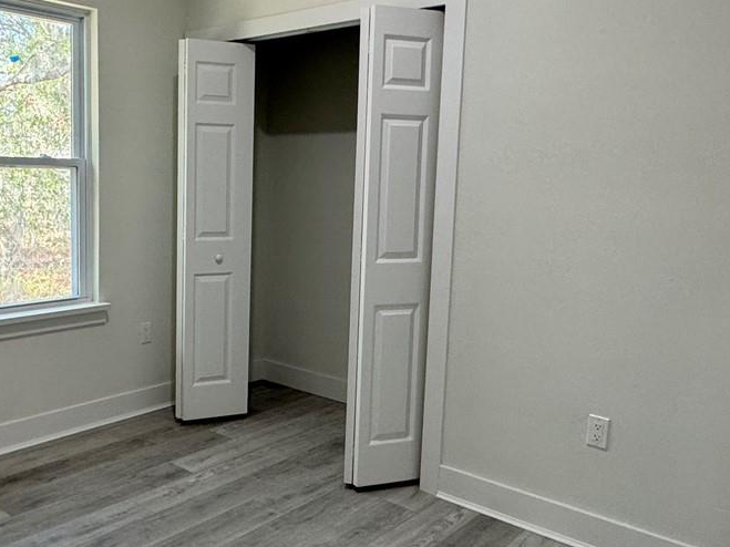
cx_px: 235
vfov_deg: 41.8
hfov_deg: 52.8
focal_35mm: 34
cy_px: 256
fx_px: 717
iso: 200
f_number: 2.2
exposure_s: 1/120
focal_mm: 2.22
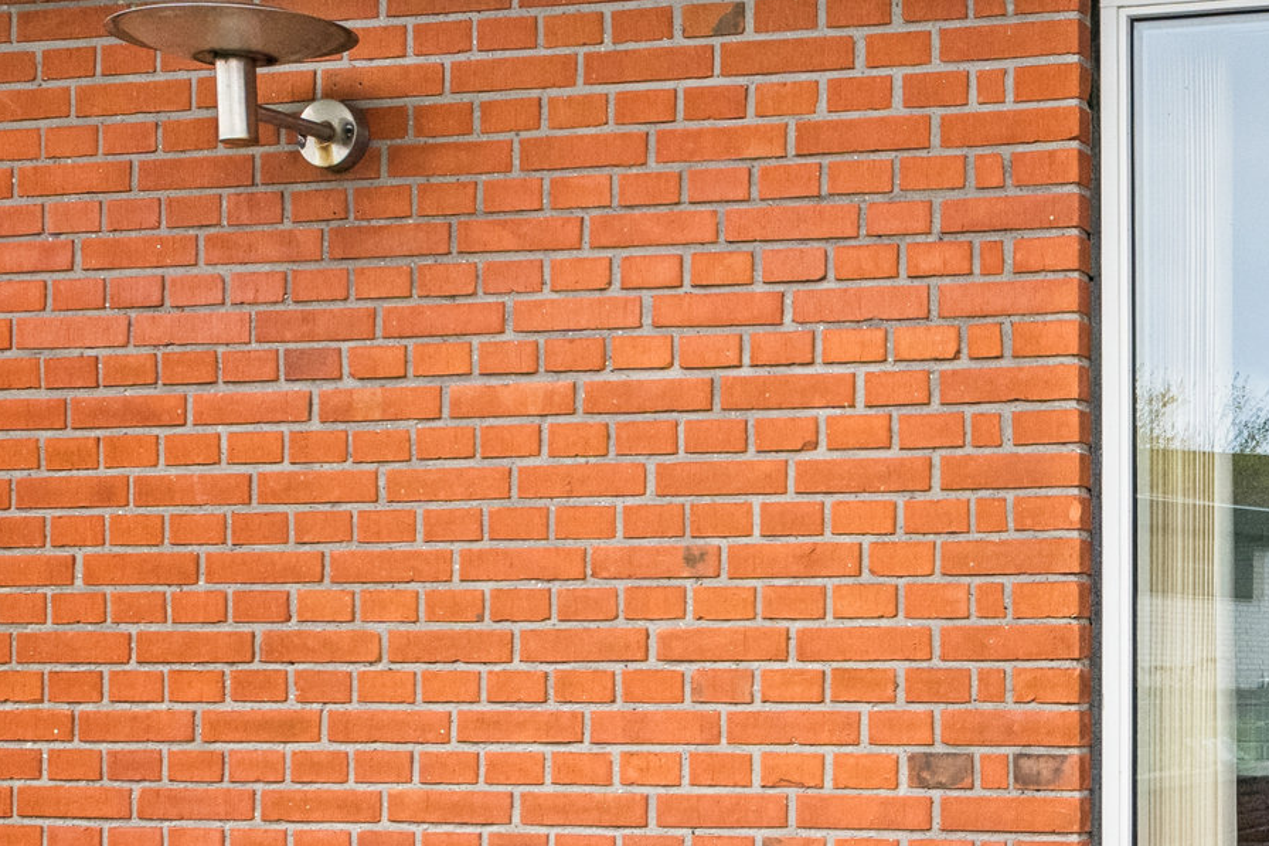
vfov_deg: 20.0
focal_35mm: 67
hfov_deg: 28.3
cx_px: 1269
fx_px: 2361
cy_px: 737
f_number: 7.1
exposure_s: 1/100
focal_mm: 20
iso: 1250
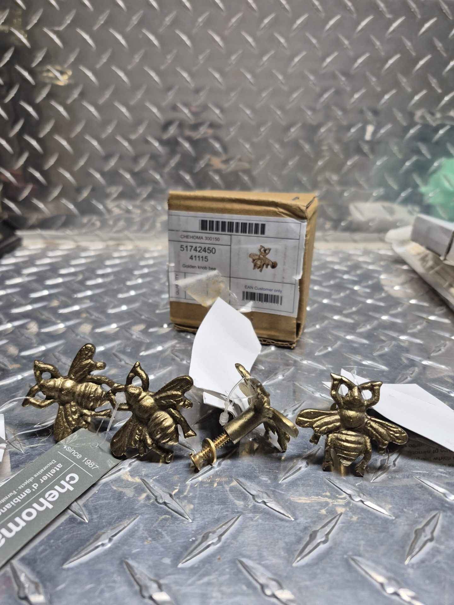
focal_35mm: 23
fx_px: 402
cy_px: 302
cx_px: 227
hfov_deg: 58.9
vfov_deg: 73.9
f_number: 1.8
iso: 100
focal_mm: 5.4
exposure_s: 1/120
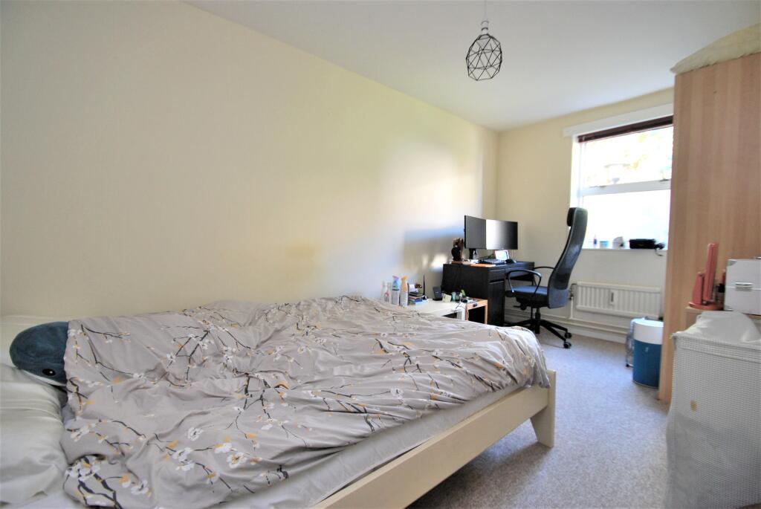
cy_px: 254
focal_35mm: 15
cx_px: 380
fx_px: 317
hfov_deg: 100.3
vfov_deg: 77.5
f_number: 3.5
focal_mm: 10
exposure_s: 1/15
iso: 400
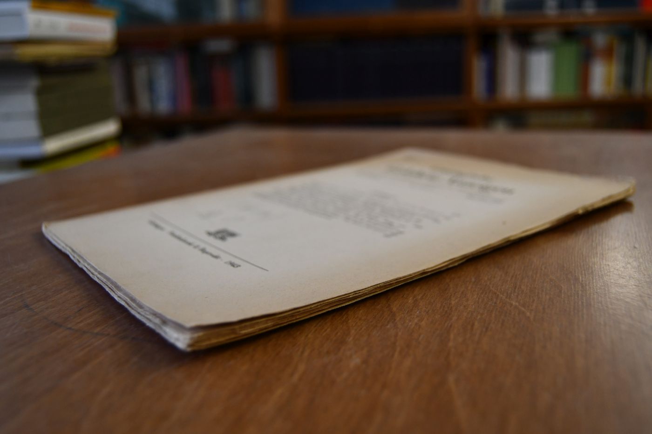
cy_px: 217
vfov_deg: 40.0
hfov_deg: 57.2
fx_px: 598
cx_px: 326
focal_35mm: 33
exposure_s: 1/200
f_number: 3.5
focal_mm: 22
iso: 800
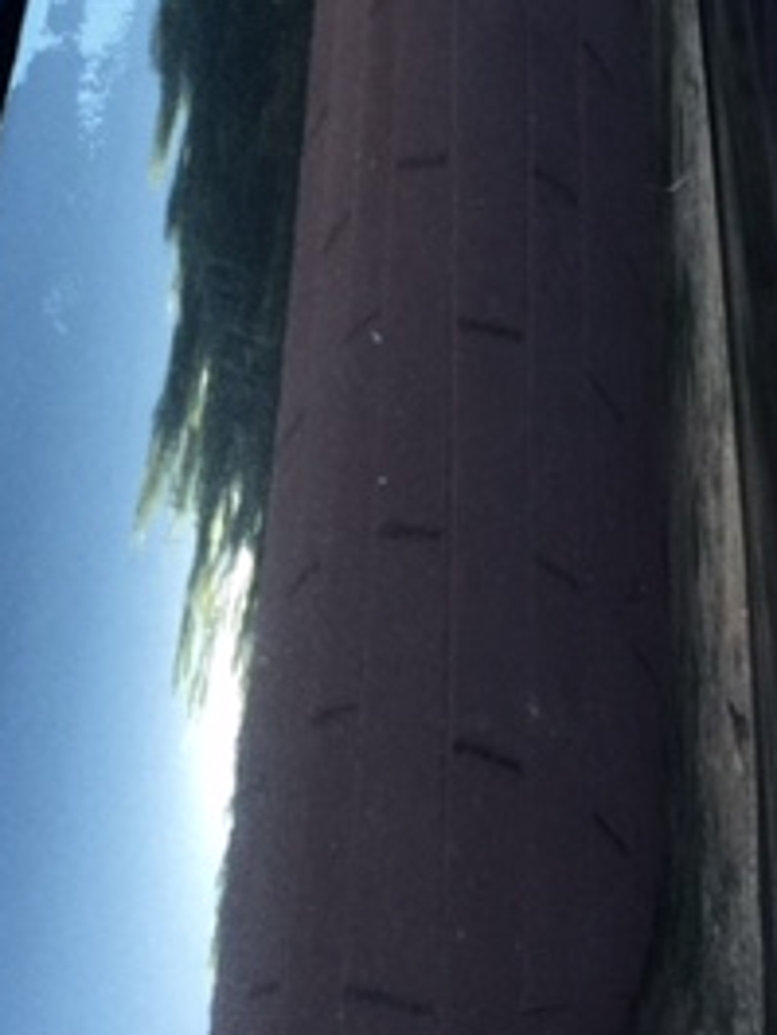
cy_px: 344
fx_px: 2093
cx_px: 203
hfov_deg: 20.9
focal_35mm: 70
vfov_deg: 27.6
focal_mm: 4.15
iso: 32
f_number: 2.2
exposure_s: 1/40
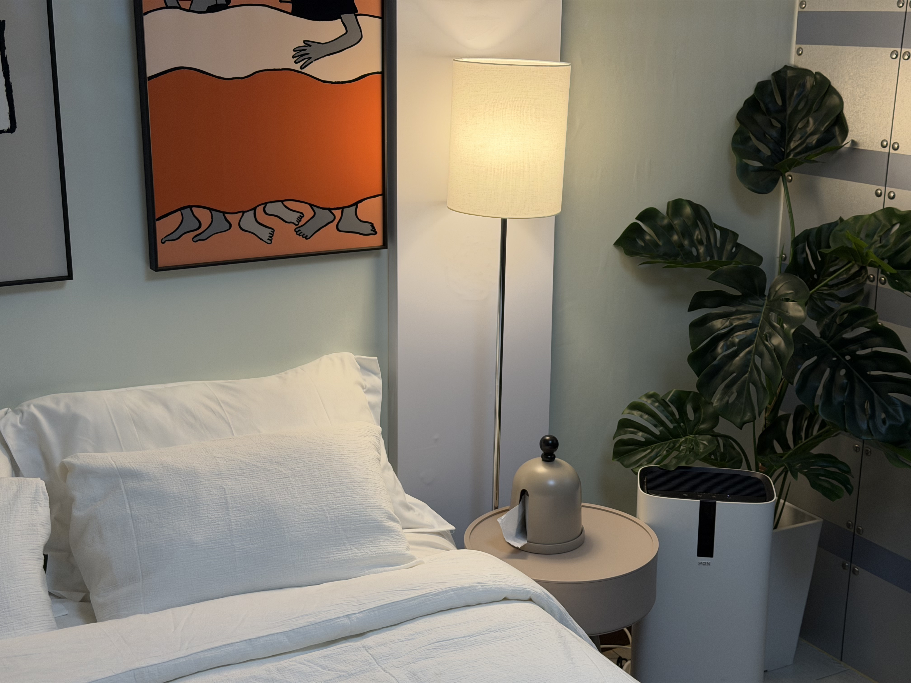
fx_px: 1263
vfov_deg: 30.3
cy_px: 342
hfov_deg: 39.7
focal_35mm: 48
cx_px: 456
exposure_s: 1/120
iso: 250
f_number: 1.78
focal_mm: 6.76
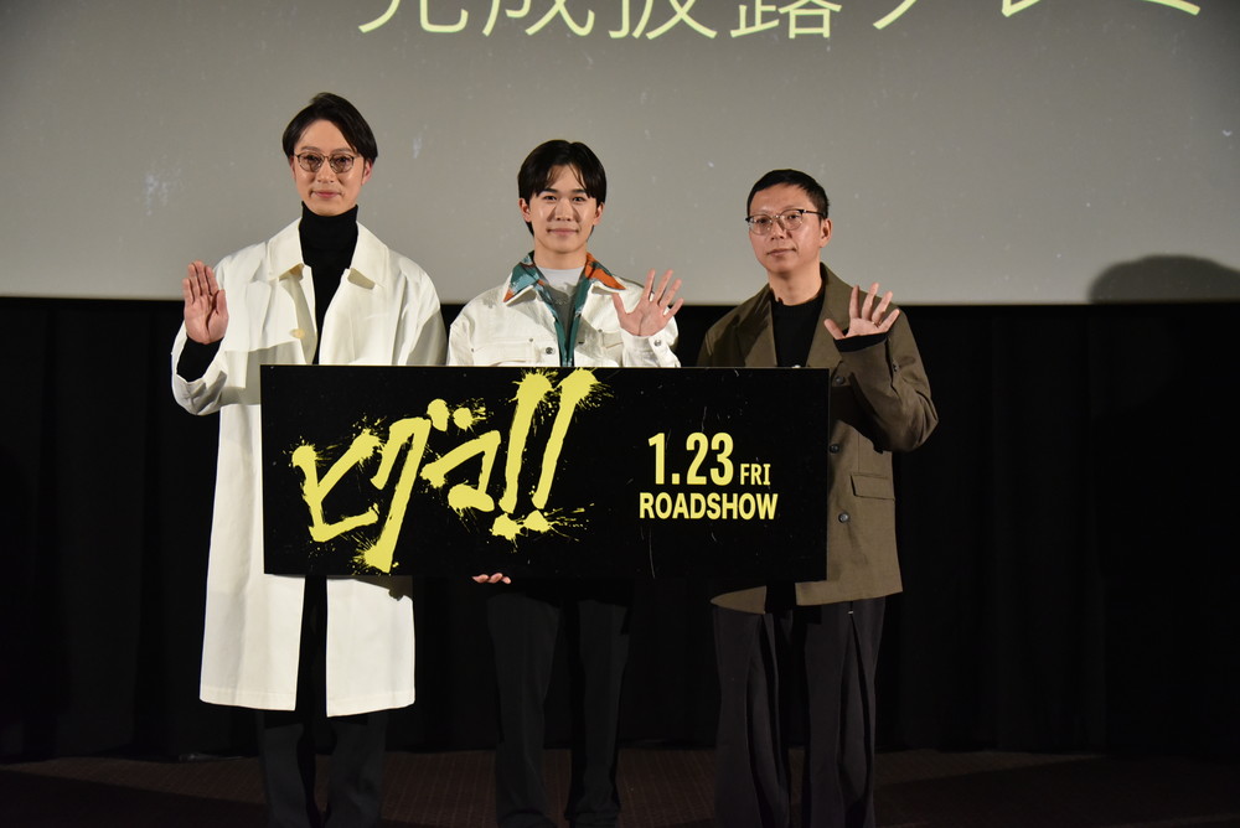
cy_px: 414
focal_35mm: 44
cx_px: 620
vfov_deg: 30.6
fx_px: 1516
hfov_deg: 44.5
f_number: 4.5
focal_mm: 44
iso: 5000
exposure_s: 1/200
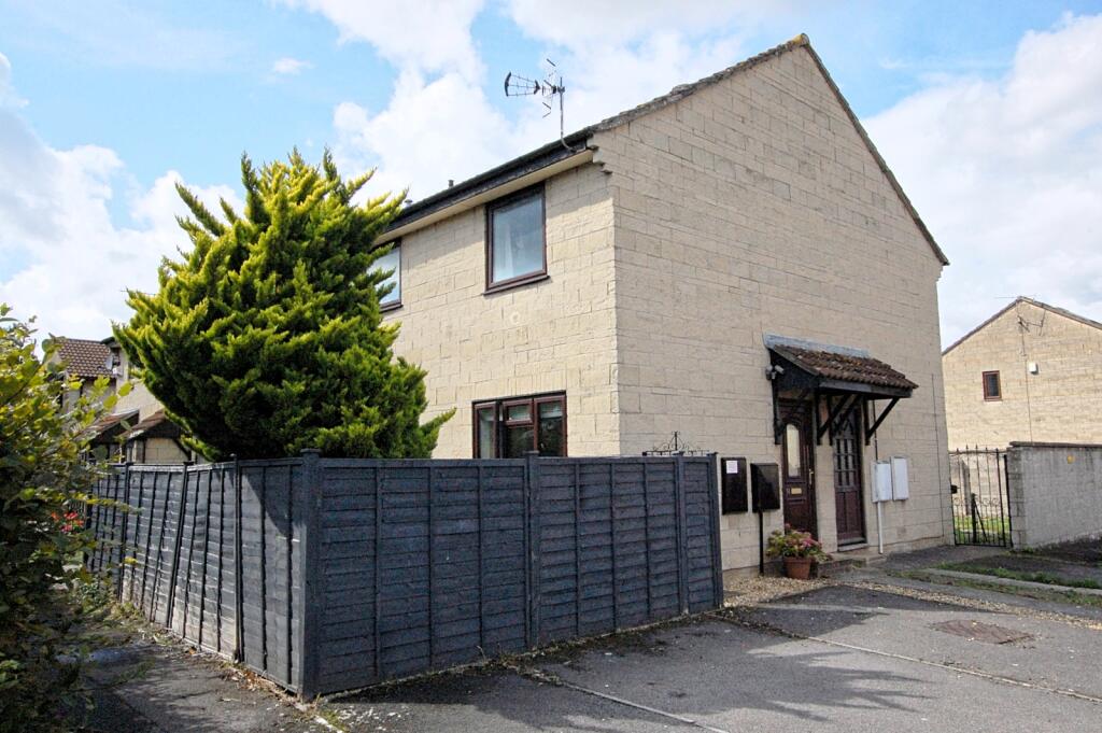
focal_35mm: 26
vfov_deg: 50.3
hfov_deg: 70.5
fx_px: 780
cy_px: 366
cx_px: 551
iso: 800
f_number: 13
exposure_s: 1/640
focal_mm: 17
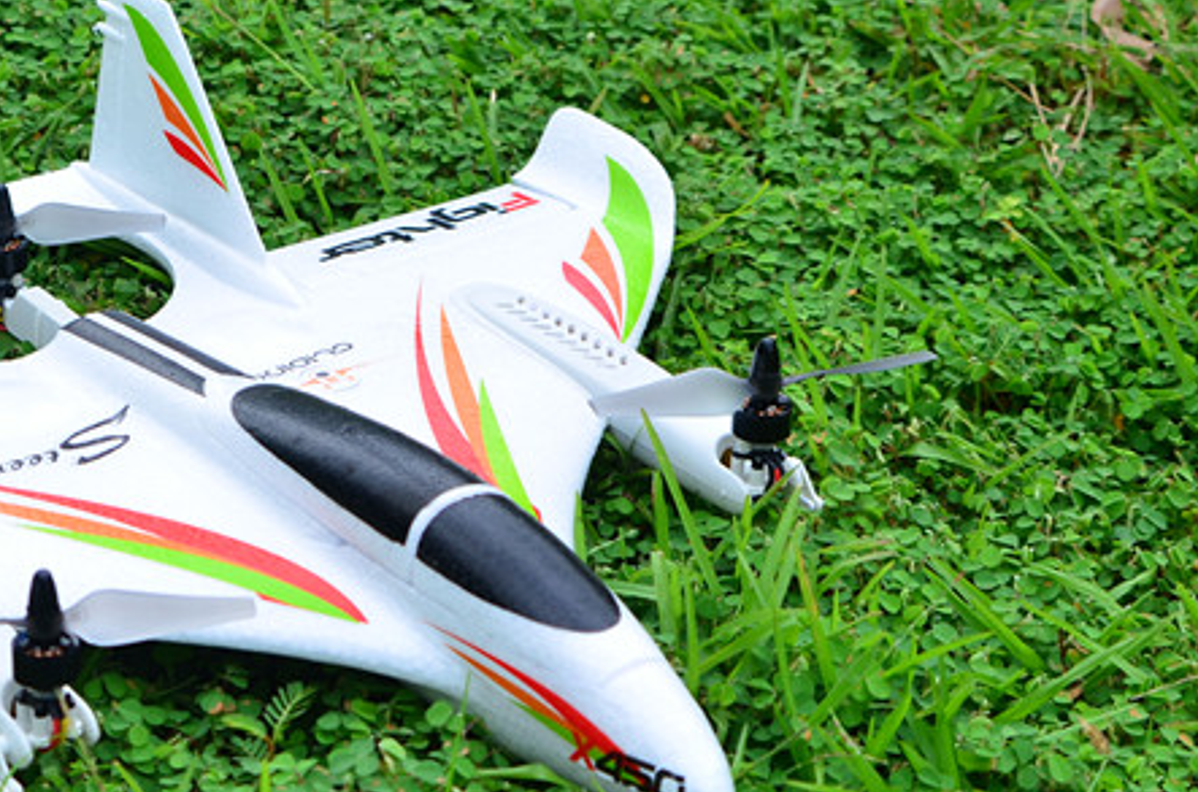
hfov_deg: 21.2
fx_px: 3150
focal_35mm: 95
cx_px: 168
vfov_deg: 14.3
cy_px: 410
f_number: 5.6
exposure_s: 1/60
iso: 100
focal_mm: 35
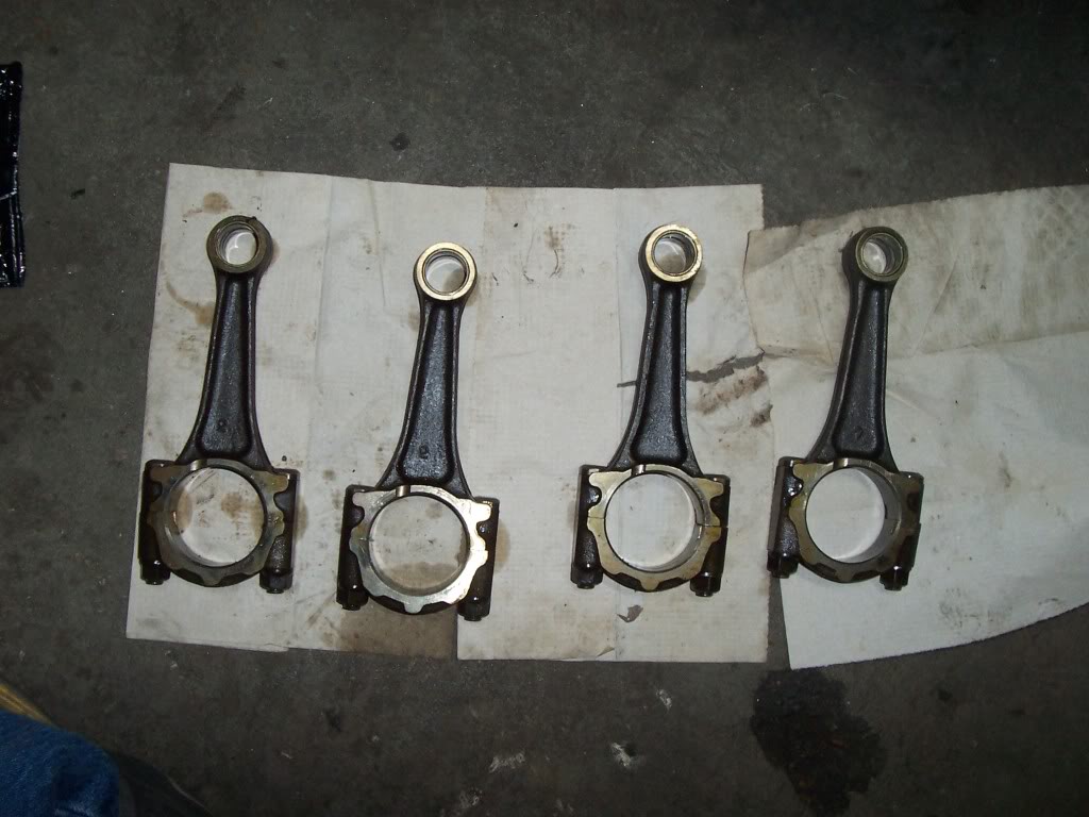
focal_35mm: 37
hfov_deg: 50.1
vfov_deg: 38.7
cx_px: 544
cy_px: 408
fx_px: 1164
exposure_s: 1/60
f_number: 2.8
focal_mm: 5.6
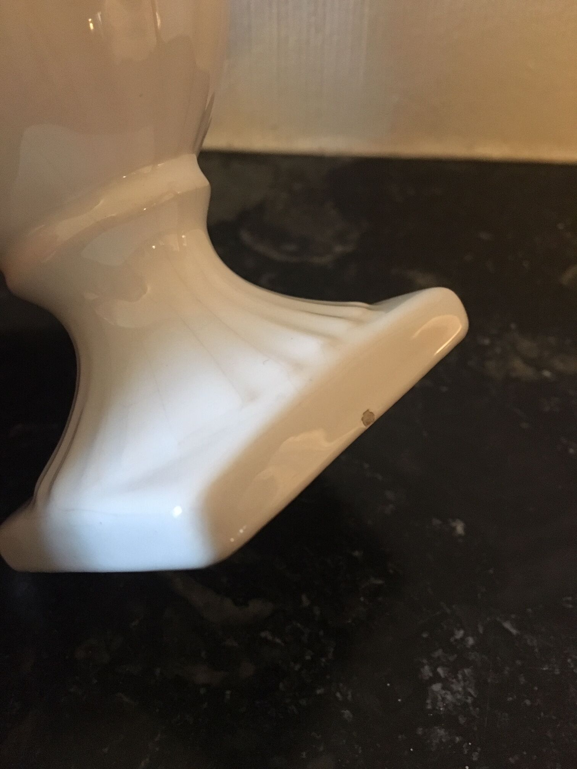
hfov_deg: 48.2
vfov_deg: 61.7
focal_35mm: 29
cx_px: 288
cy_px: 384
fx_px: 645
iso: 320
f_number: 2.2
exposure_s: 1/17
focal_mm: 4.15
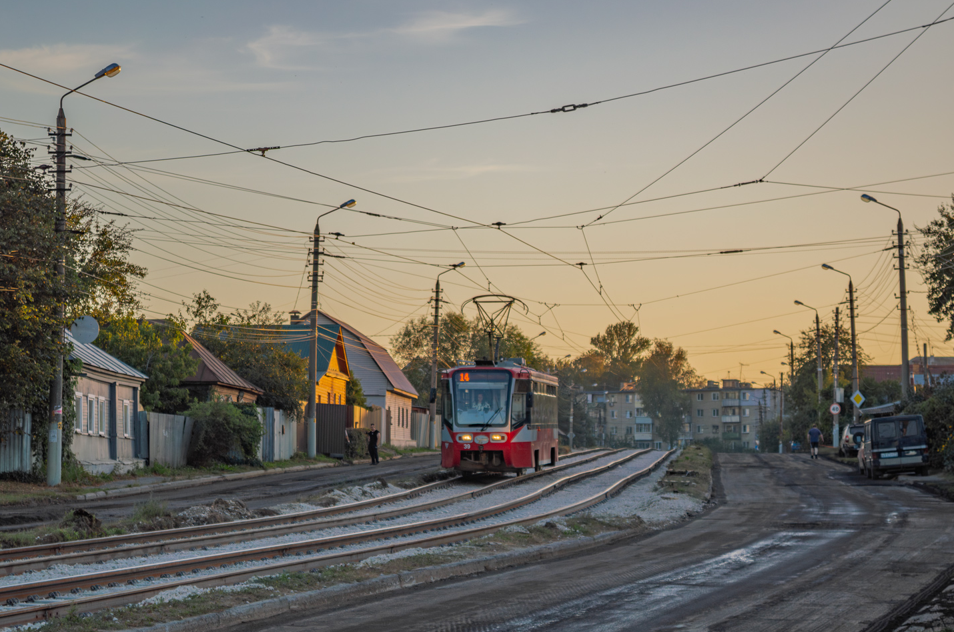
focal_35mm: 87
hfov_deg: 23.5
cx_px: 470
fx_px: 2289
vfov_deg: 15.7
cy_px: 328
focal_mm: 55
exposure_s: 1/320
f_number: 5.6
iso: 200
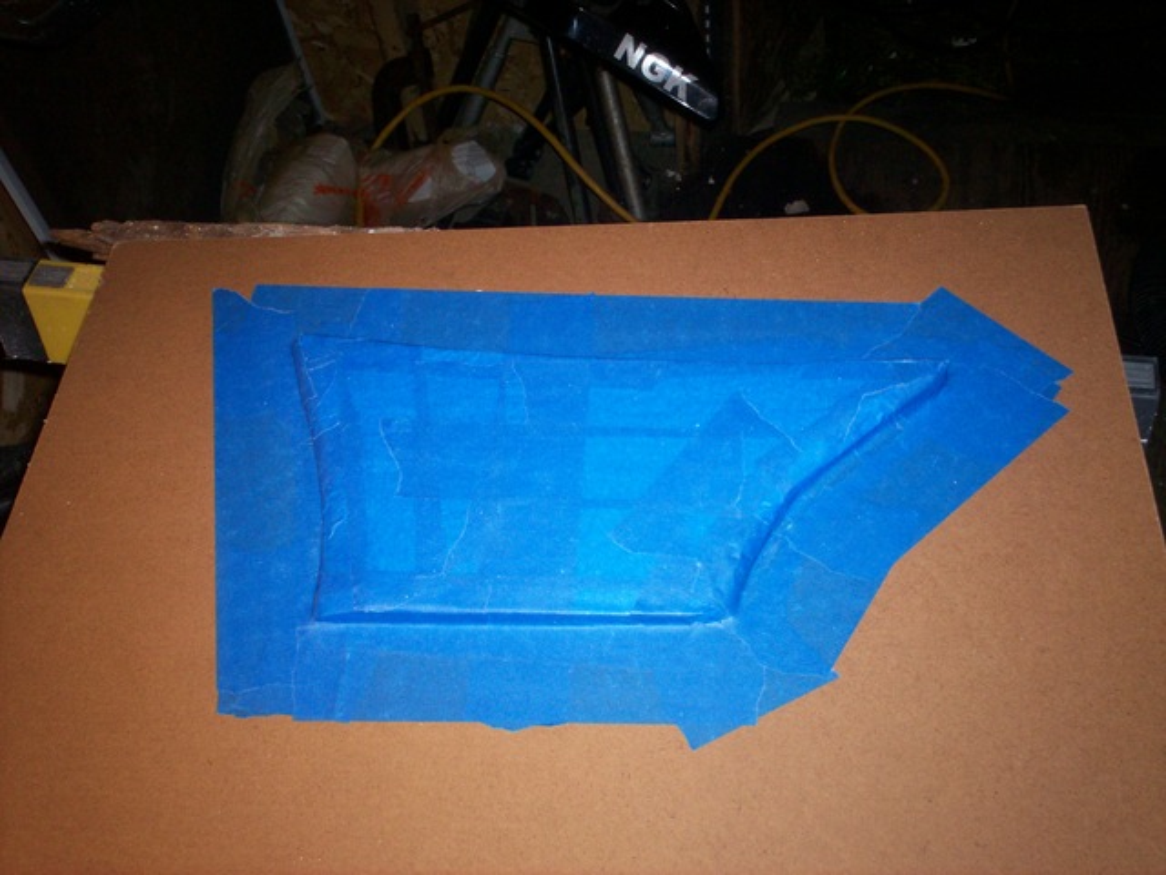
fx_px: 1213
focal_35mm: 36
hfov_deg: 51.4
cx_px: 583
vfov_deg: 39.7
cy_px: 438
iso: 140
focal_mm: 6
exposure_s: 1/60
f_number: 4.5
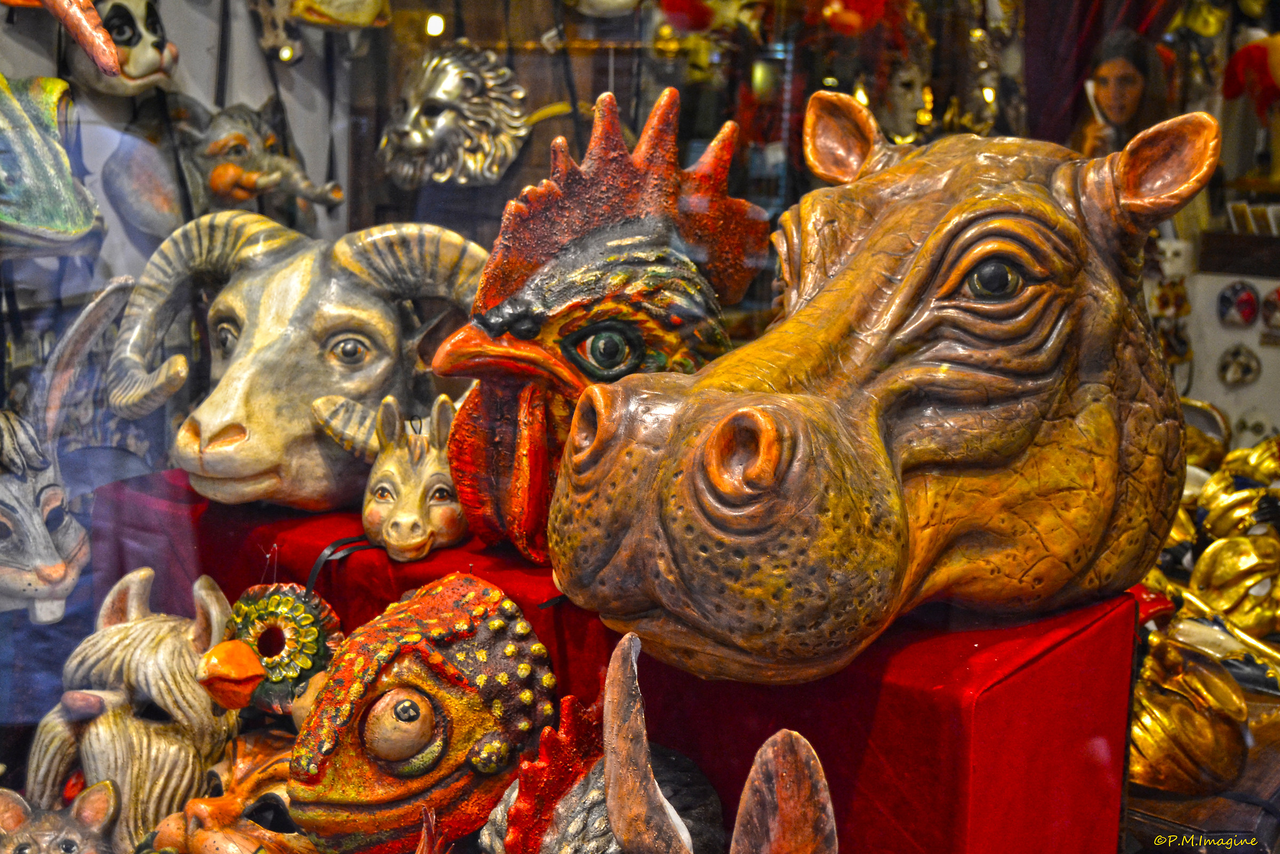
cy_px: 427
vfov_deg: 26.5
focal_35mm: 51
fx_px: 1813
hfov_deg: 38.9
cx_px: 640
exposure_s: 1/60
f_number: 4.5
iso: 1400
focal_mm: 34
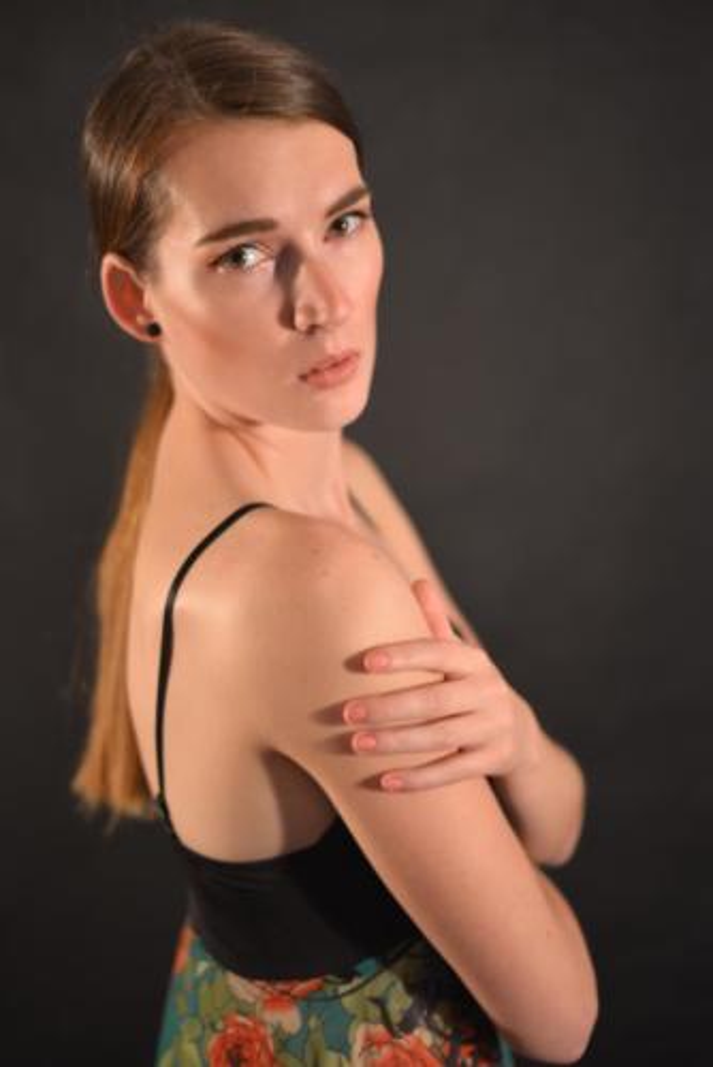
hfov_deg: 27.0
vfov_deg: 39.6
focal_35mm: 50
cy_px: 534
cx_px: 356
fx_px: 1483
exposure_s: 1/30
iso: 320
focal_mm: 50
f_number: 1.8
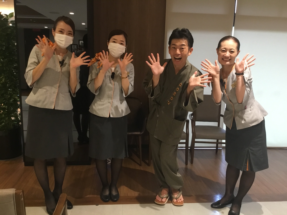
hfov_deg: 58.4
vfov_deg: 45.4
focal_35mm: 31
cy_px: 108
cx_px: 144
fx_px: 257
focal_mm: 3.3
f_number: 2.4
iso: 125
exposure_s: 1/30
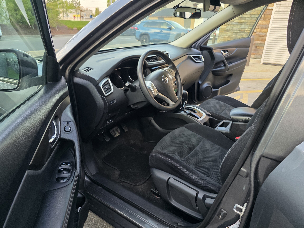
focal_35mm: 23
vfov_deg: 58.9
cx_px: 152
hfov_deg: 73.9
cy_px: 114
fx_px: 202
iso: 200
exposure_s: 1/120
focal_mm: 6.3
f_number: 1.7
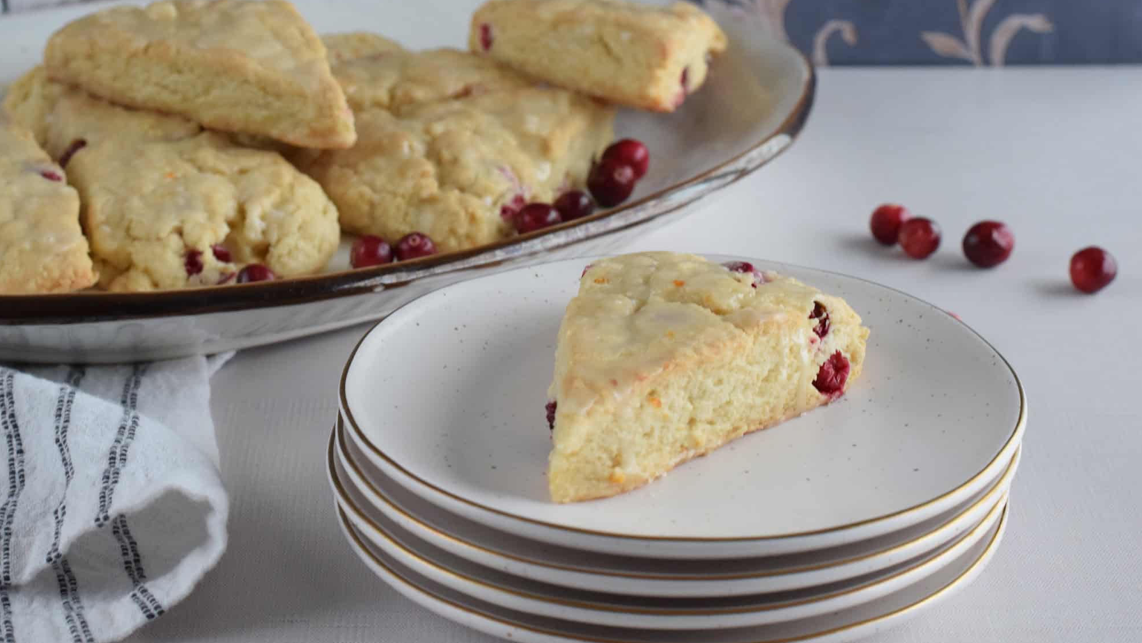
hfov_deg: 26.8
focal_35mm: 79
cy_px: 322
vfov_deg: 15.3
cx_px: 572
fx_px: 2392
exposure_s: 1/80
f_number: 7.1
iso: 1800
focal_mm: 50
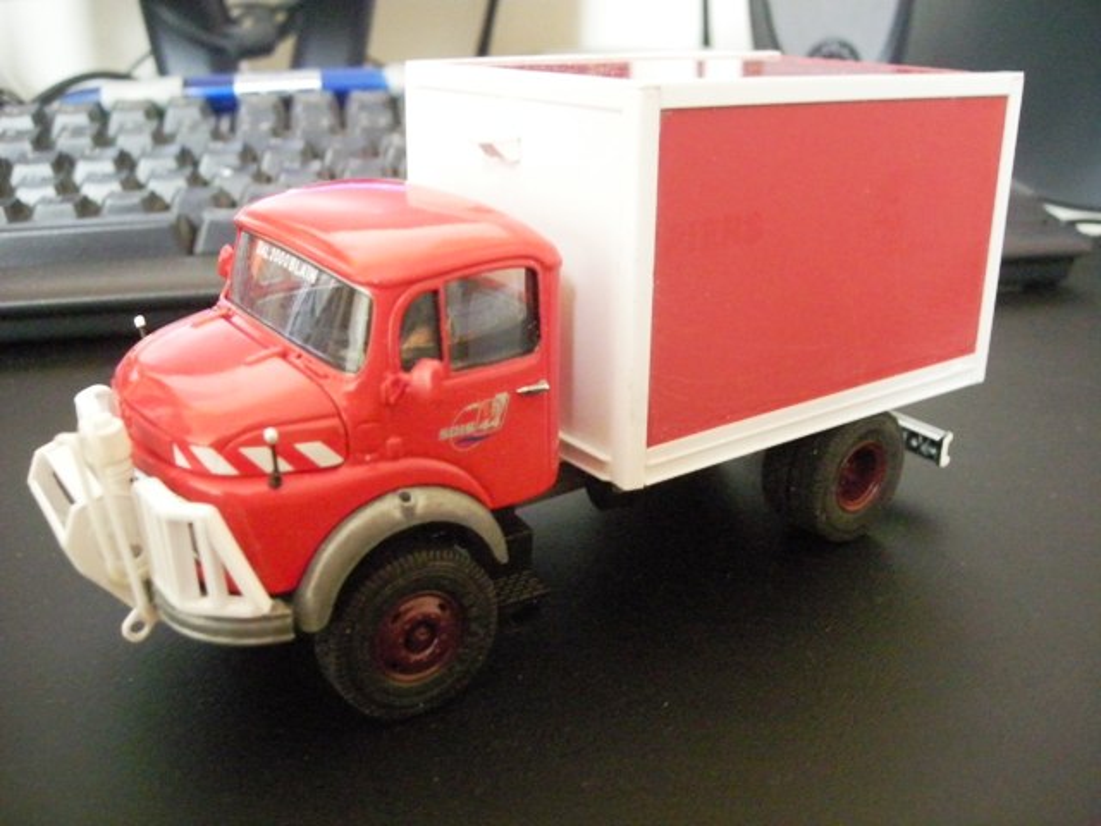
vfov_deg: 40.7
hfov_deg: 52.6
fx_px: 1113
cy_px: 413
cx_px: 550
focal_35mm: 35
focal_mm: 5.7
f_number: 2.8
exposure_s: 1/3.7
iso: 800
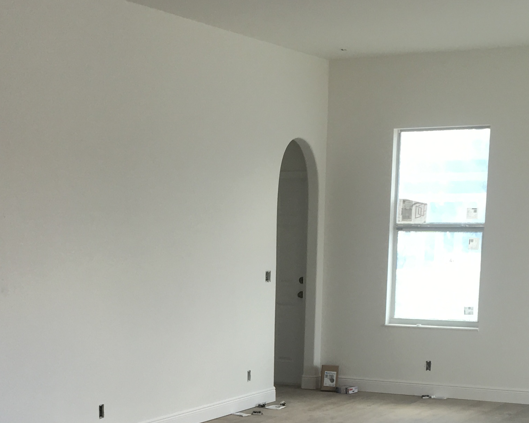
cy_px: 469
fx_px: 1174
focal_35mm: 75
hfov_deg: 25.3
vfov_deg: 19.5
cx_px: 201
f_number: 2.2
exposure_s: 1/120
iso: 40
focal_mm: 4.15
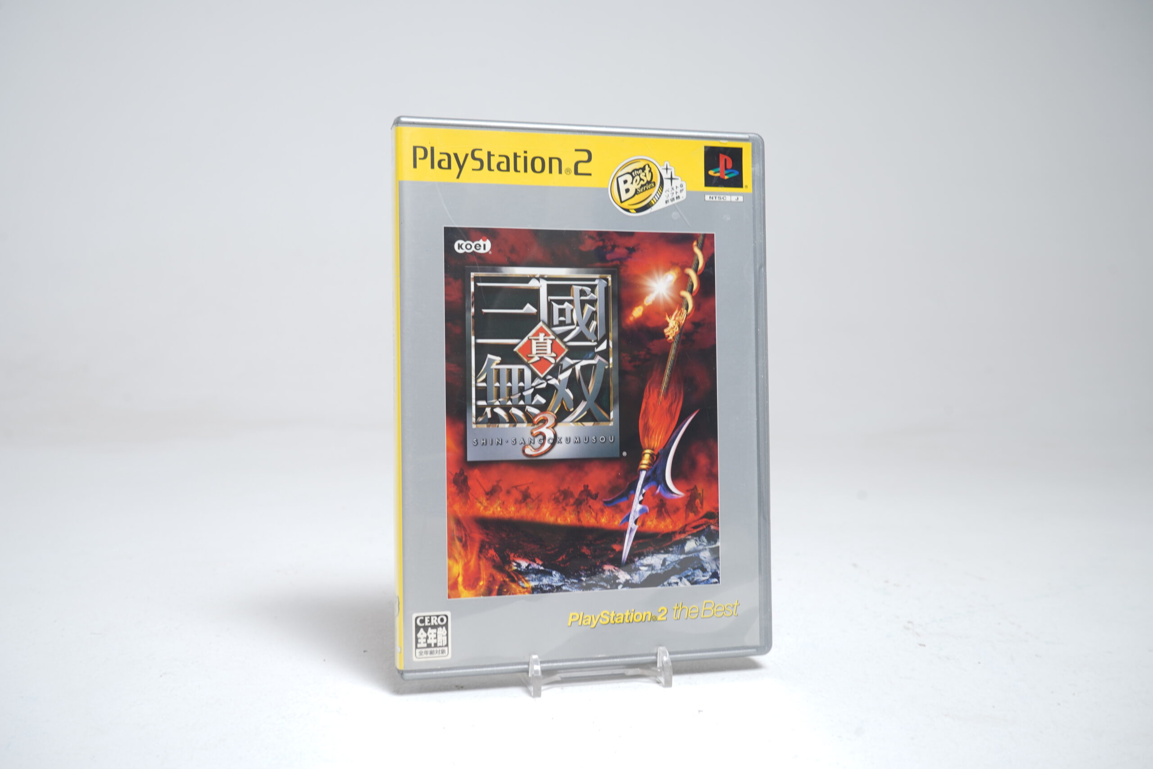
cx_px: 576
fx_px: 1089
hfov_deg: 55.8
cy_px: 384
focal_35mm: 34
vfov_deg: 38.9
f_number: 9
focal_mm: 34
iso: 64
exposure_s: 1/1.25
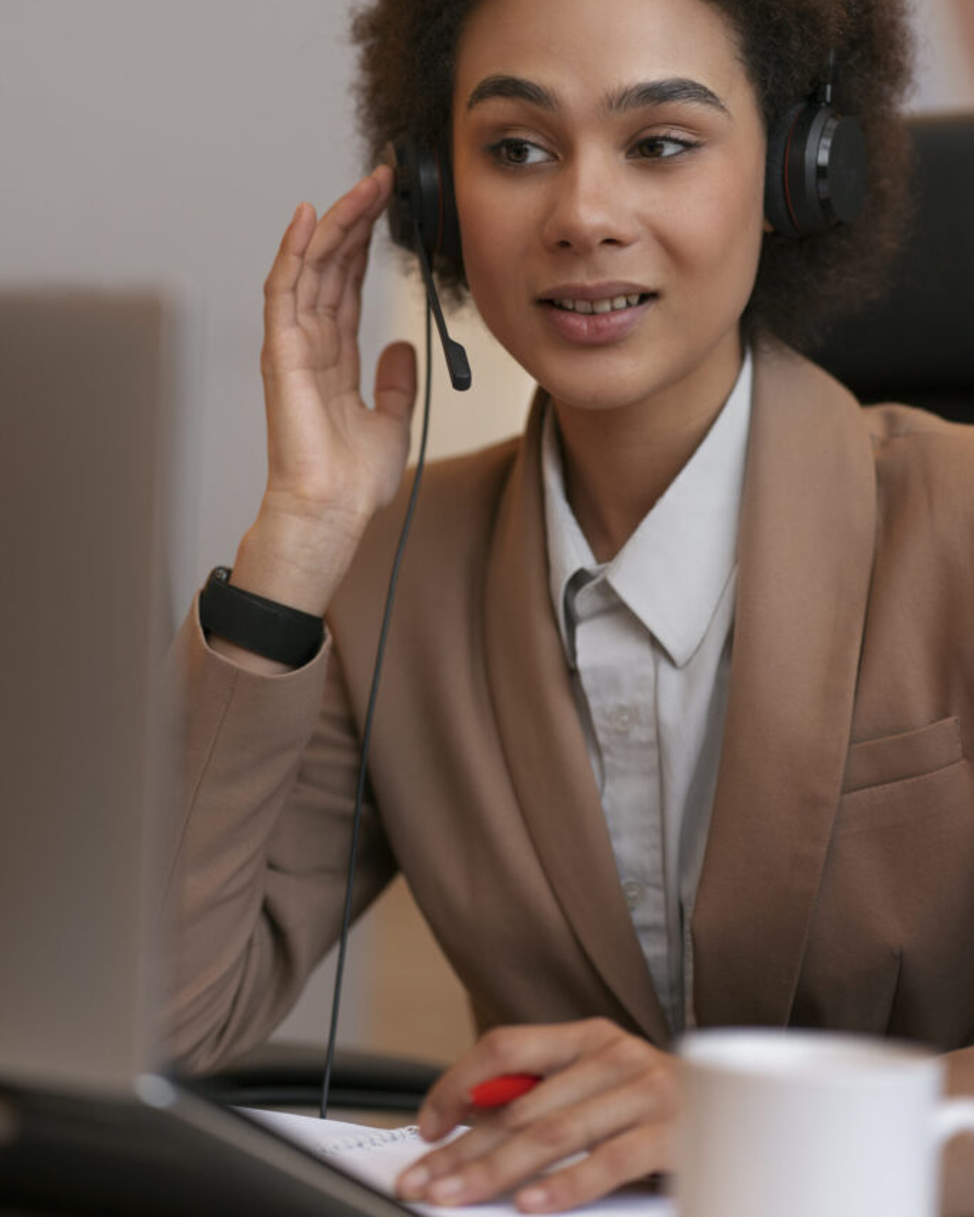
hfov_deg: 16.0
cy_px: 531
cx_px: 487
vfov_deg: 19.9
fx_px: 3459
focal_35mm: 96
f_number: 2.2
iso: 500
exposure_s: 1/200
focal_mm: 85
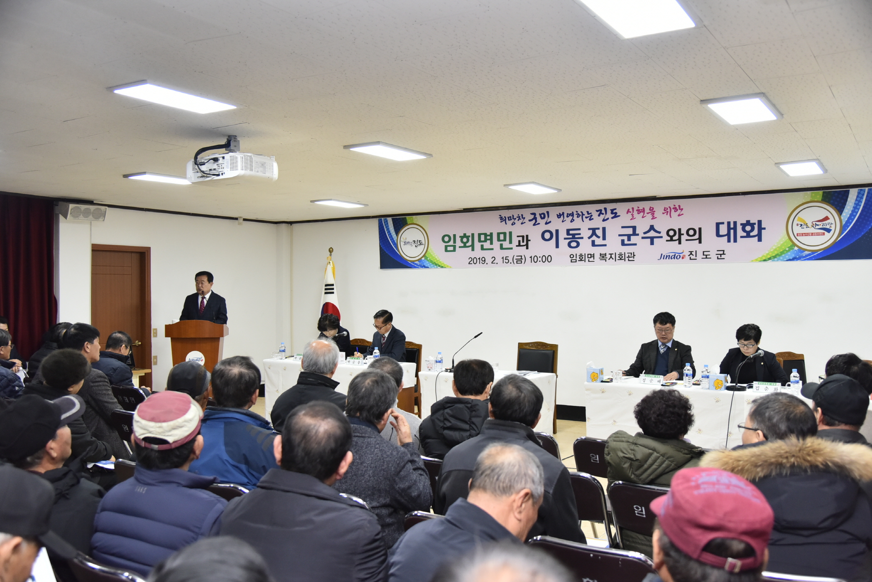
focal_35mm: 31
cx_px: 436
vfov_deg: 42.3
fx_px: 751
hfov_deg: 60.3
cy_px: 291
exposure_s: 1/125
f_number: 4
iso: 2000
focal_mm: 31
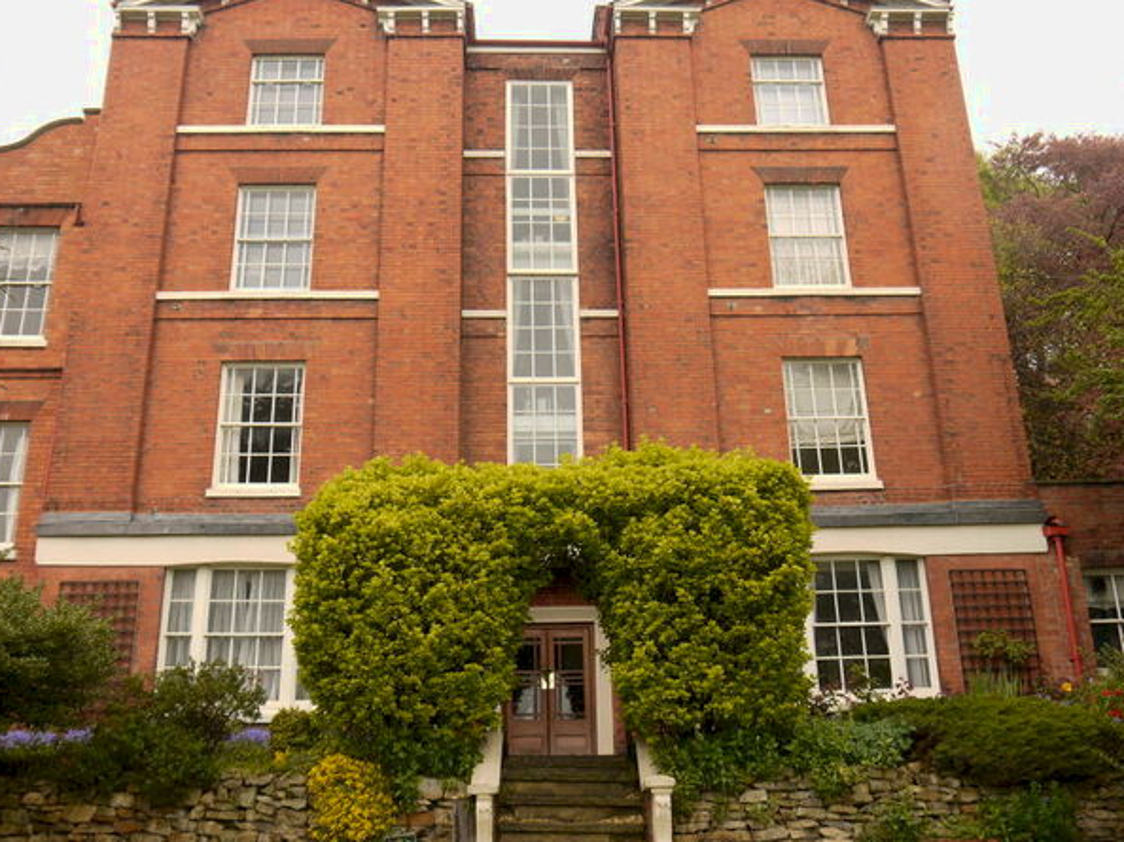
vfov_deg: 42.9
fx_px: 1071
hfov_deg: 55.4
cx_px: 549
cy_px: 417
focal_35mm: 33
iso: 100
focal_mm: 14
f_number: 4.5
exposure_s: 1/200
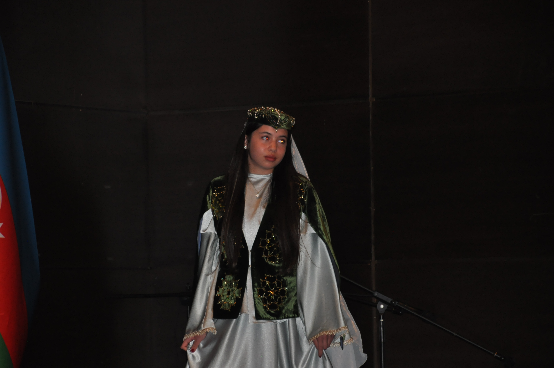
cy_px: 184
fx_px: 3112
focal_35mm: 202
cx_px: 277
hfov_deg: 10.2
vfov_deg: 6.8
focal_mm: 135
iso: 800
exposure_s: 1/60
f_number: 6
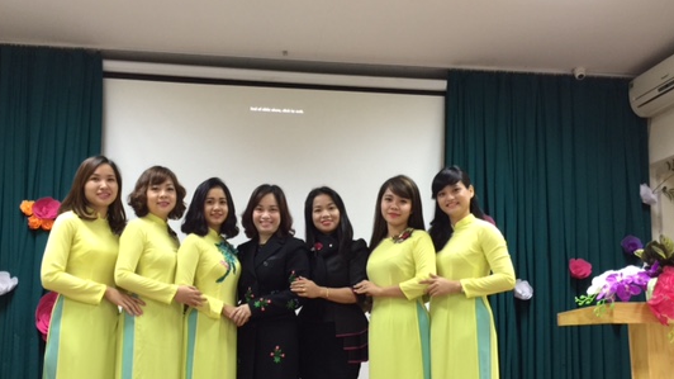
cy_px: 279
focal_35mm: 38
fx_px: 679
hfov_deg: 52.8
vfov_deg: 30.7
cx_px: 315
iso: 80
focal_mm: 4.15
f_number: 2.2
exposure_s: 1/17
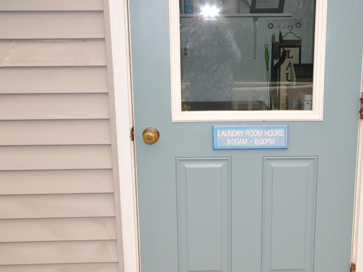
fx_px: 461
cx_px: 221
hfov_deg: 42.7
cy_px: 116
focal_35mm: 44
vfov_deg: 32.8
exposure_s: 1/250
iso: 640
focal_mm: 20
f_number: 13
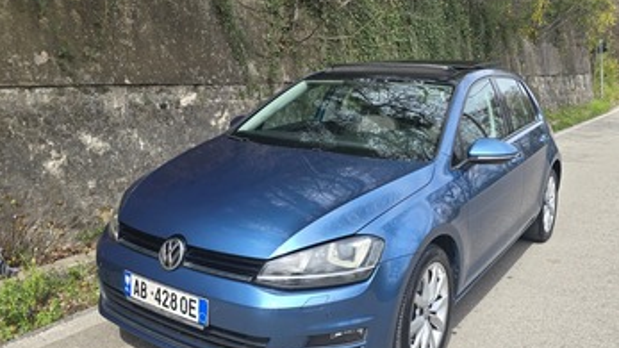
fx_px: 427
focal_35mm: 26
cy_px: 127
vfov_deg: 43.9
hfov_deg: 71.9
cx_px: 303
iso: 12
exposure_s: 1/249
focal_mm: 6.3
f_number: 1.7
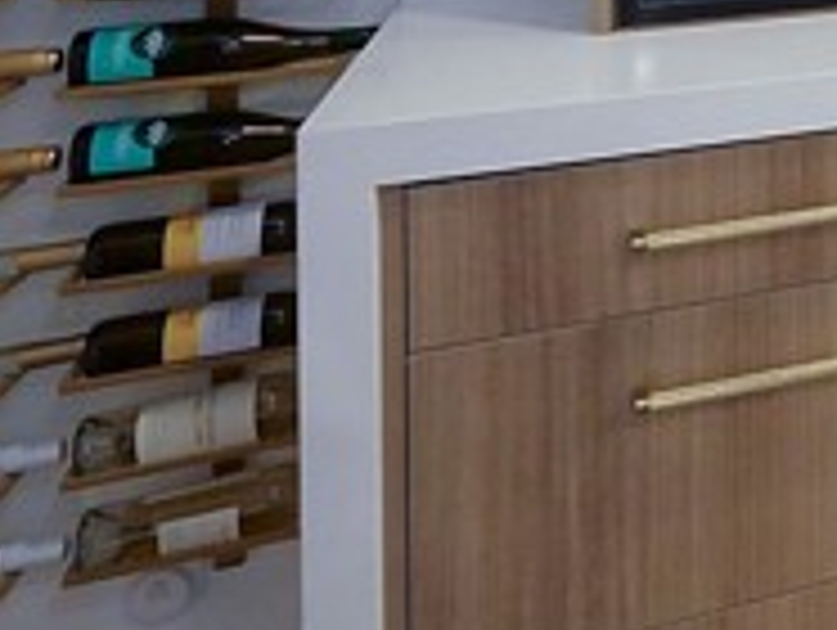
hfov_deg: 24.1
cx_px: 1364
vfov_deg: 22.4
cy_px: -284
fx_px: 1332
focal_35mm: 55
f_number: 7.1
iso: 2000
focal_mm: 8
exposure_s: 1/40
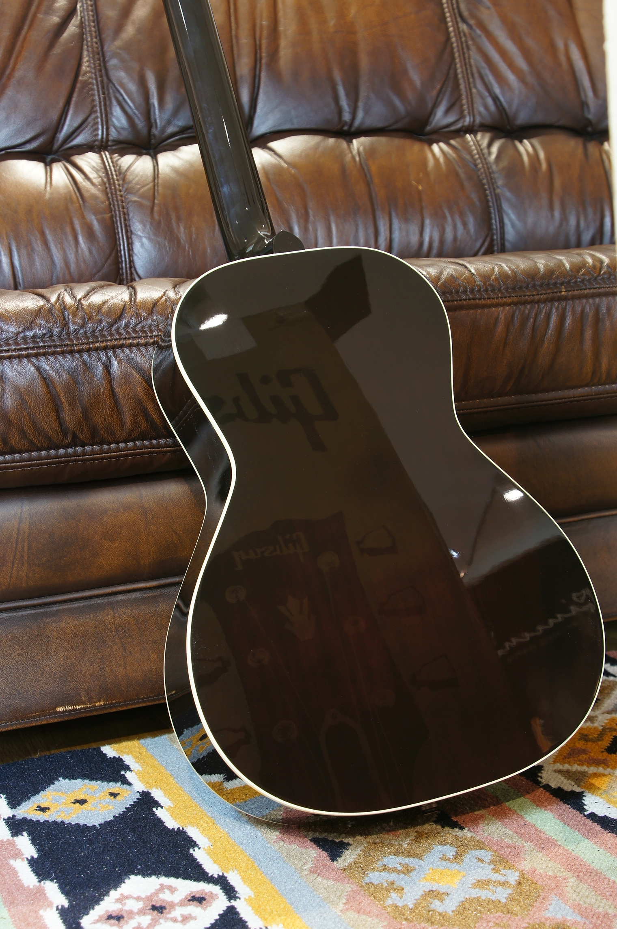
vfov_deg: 33.4
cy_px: 464
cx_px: 308
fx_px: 1546
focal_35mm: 60
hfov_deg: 22.6
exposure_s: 1/3
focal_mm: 40
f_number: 7.1
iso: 100
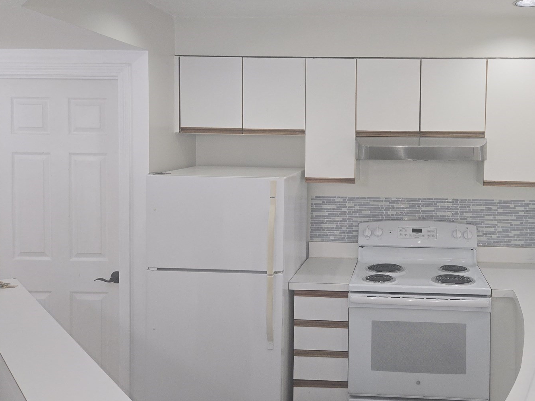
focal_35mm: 35
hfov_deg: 51.4
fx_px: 541
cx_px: 366
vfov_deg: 40.5
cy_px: 155
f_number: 1.8
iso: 100
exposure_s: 1/60
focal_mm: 5.4
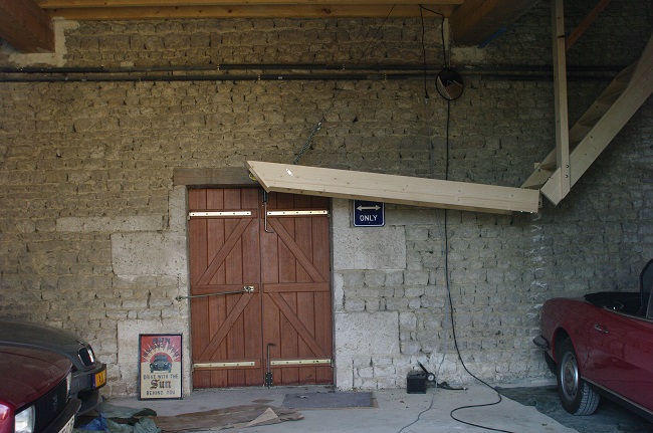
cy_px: 216
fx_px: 761
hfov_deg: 46.5
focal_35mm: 42
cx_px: 326
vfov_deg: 31.8
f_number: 5.6
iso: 800
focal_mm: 28
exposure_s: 1/90
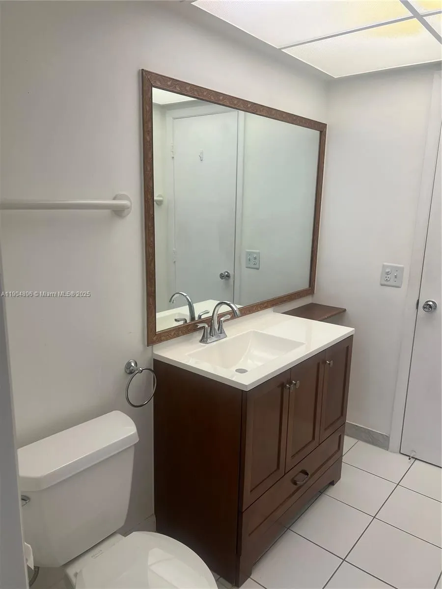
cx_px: 221
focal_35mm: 26
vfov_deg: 67.3
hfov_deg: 53.1
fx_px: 443
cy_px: 294
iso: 64
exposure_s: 1/120
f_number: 1.5
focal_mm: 5.7
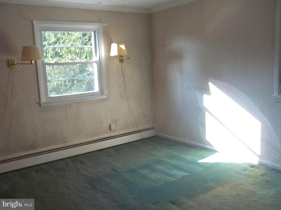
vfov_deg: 42.9
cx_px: 140
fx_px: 268
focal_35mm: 33
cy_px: 105
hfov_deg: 55.4
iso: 64
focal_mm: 5.9
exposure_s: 1/50
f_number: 3.3
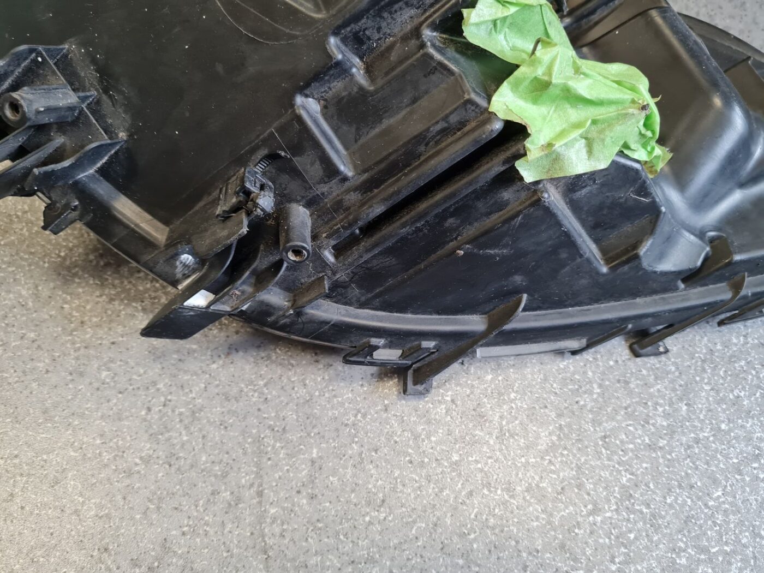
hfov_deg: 67.3
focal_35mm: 26
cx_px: 382
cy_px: 286
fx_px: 574
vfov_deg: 53.1
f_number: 1.8
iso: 200
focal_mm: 5.4
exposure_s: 1/100
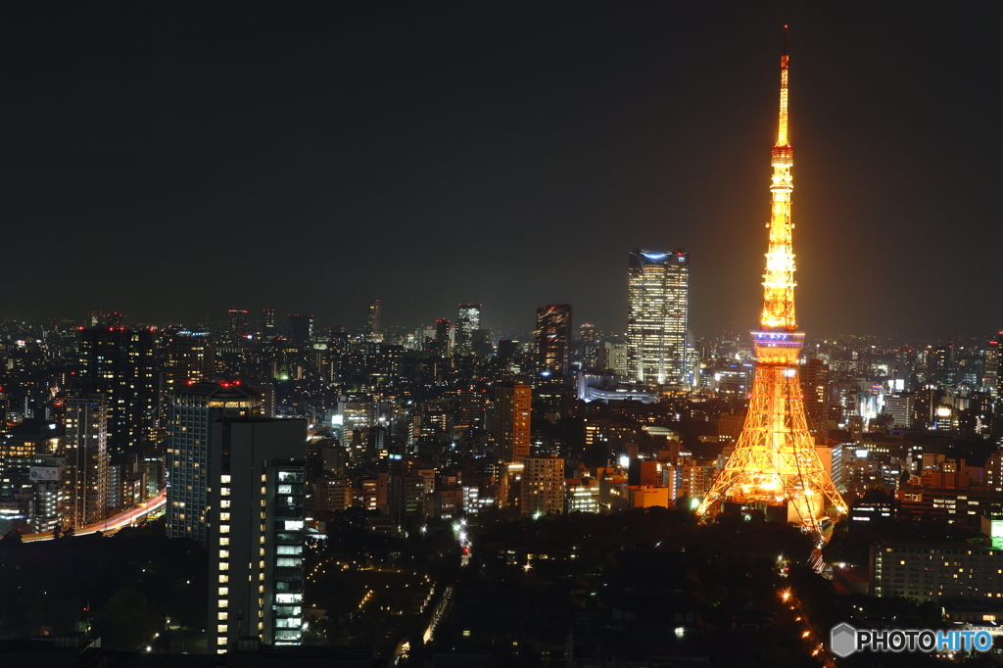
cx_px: 502
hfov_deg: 37.9
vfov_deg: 25.7
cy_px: 334
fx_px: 1462
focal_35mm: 52
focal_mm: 35
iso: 200
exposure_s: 20
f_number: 6.3
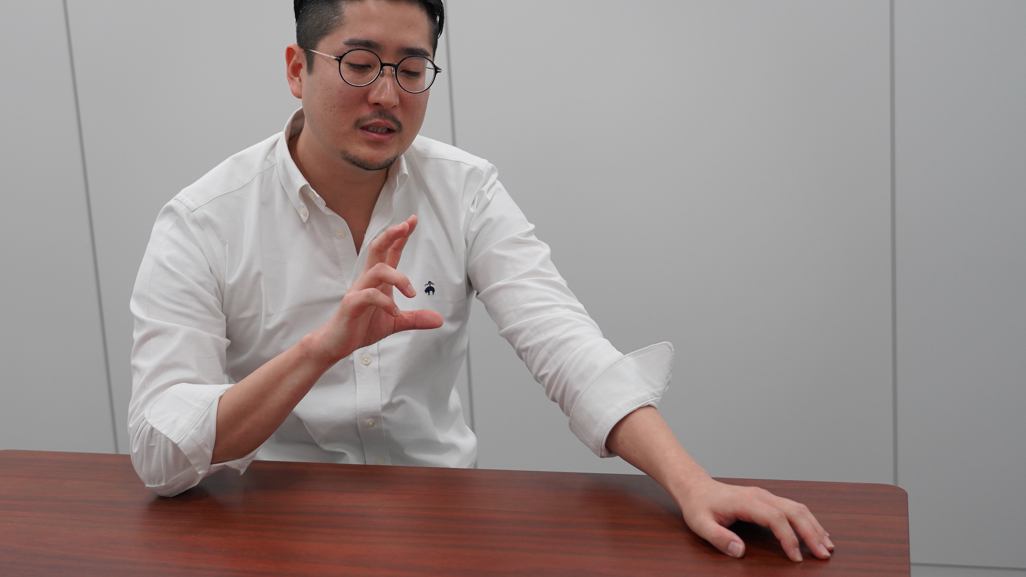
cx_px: 470
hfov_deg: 42.9
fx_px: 1306
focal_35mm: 48
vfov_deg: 24.9
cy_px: 269
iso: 2000
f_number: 4
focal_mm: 42
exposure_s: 1/160
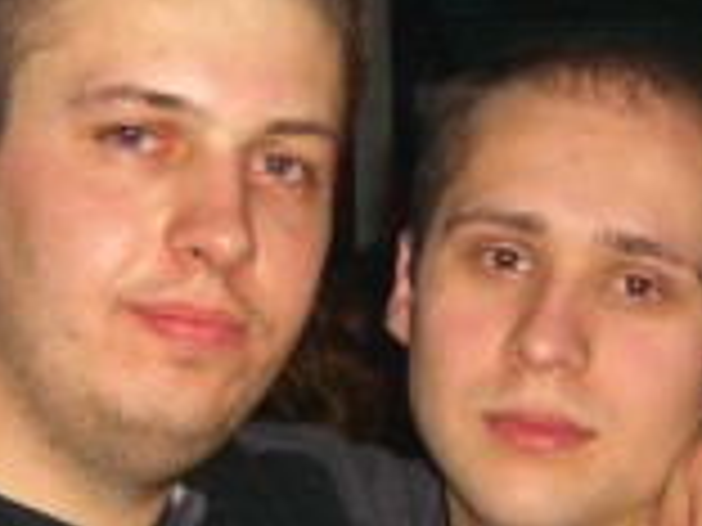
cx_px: 464
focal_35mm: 146
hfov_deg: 13.5
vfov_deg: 10.1
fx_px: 2961
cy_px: 535
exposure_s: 1/60
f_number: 2.8
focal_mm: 7.9
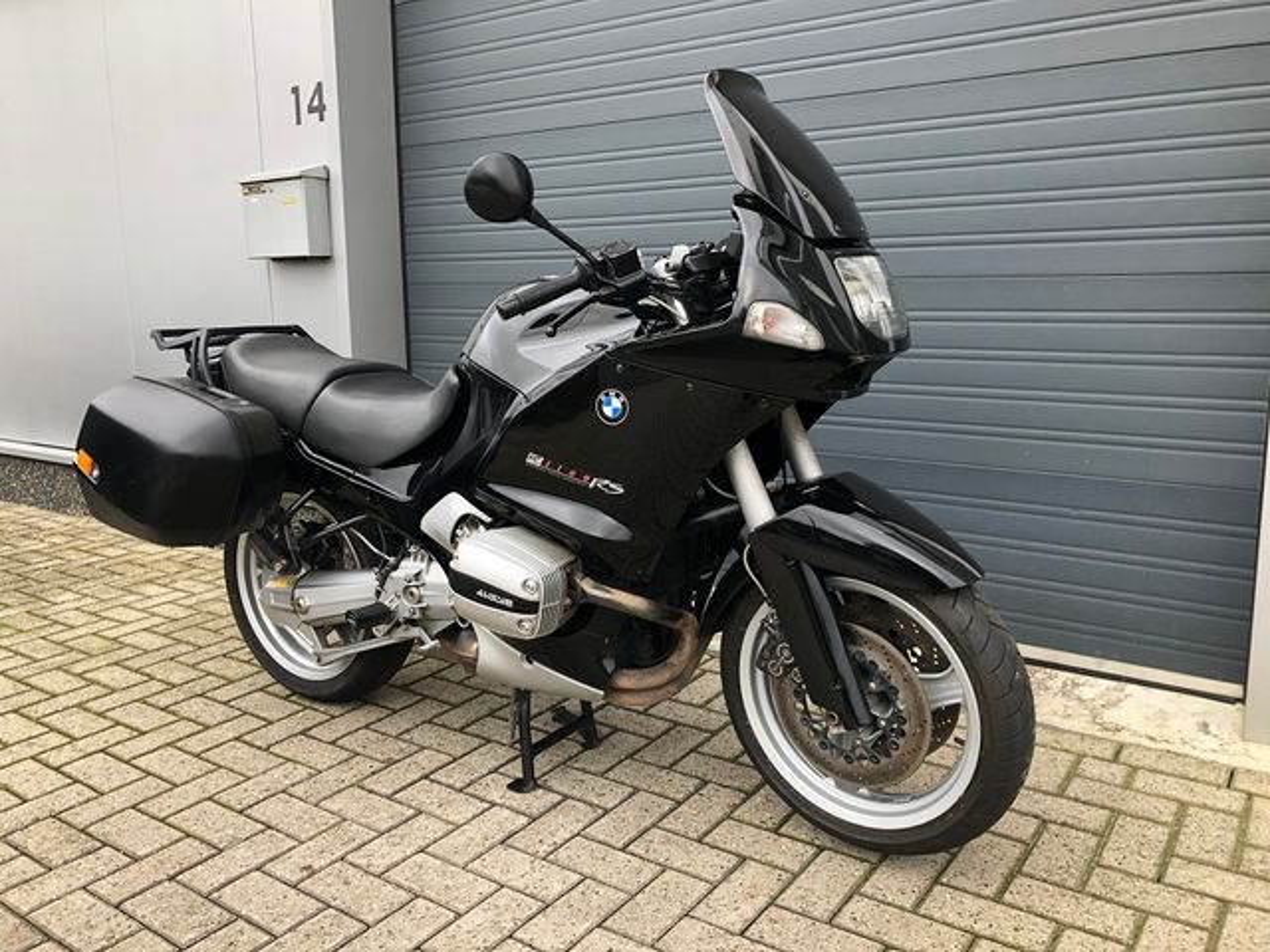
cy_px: 476
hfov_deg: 63.4
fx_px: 1027
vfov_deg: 49.7
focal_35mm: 28
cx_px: 635
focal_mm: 3.99
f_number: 1.8
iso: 50
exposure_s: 1/120
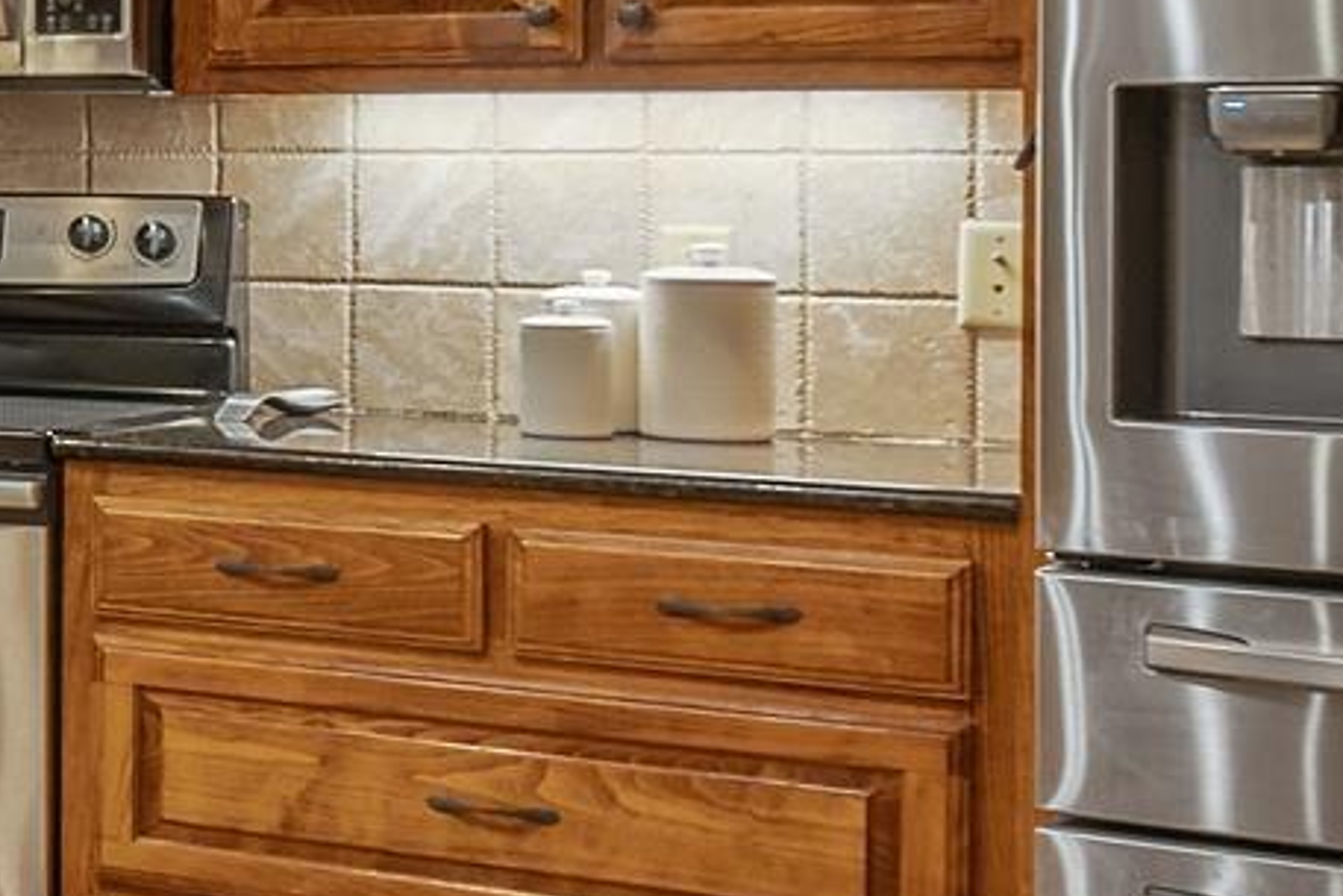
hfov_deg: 15.9
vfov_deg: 14.6
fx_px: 3470
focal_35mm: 93
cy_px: 192
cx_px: -1522
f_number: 8
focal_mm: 17
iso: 800
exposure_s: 1/4
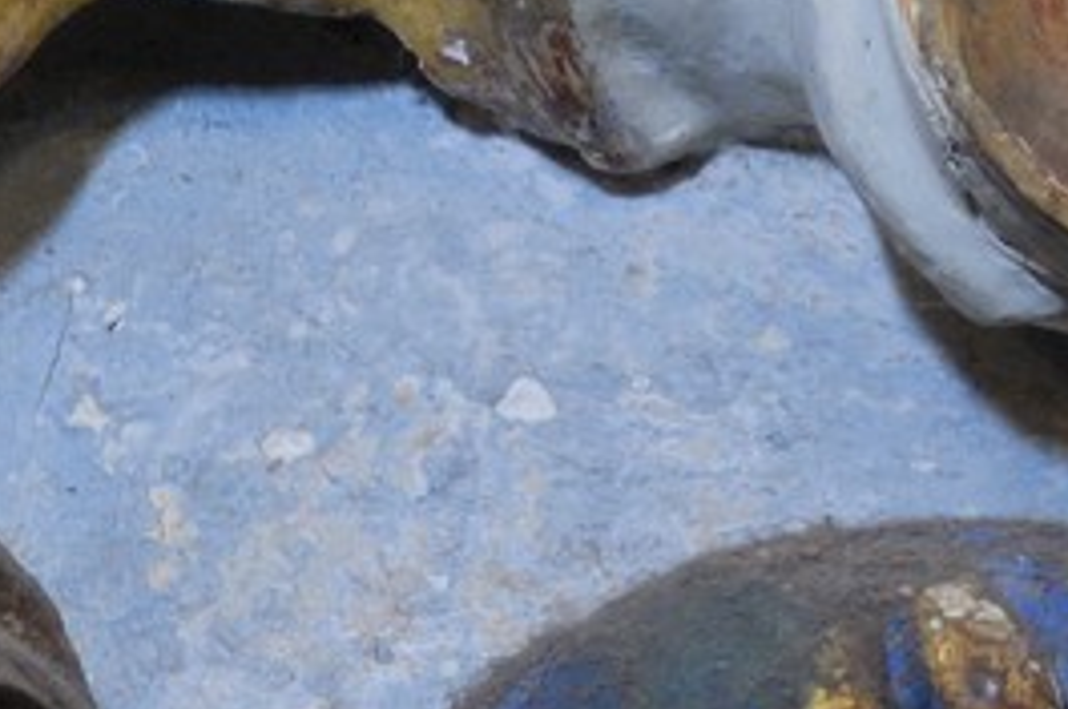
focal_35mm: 1629
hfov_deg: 1.3
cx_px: -1830
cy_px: 1470
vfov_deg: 0.8
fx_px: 48267
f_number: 9
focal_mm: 180
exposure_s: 6
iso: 100
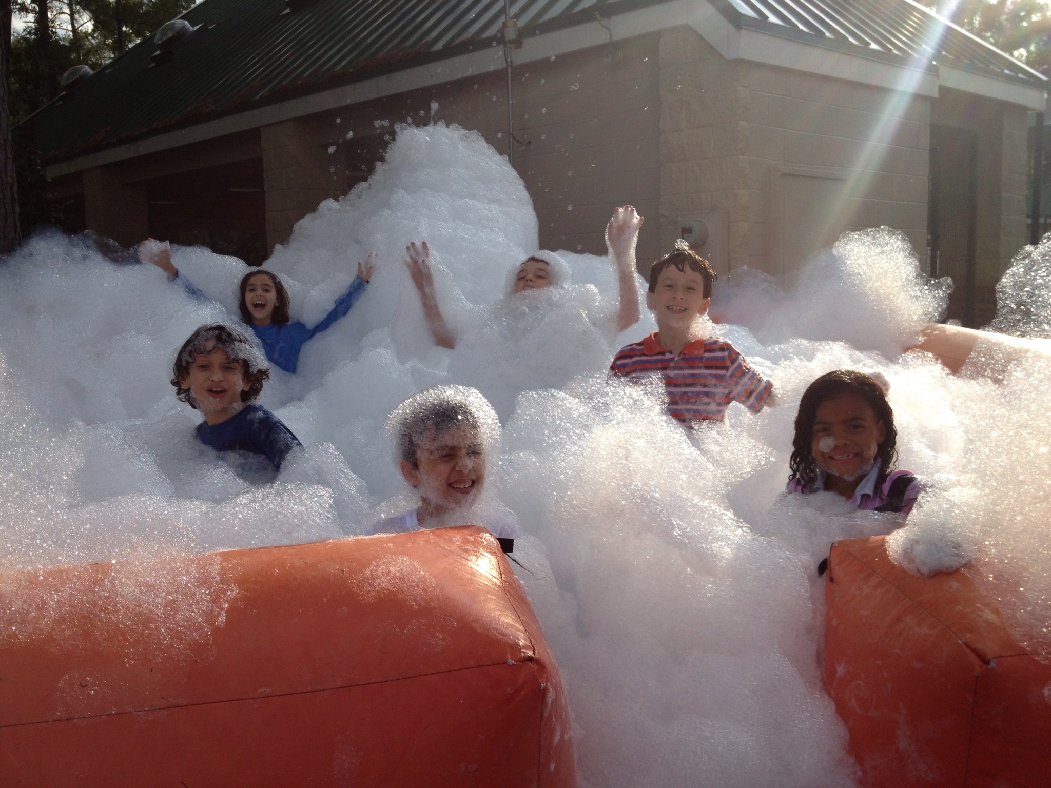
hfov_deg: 52.6
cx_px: 526
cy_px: 394
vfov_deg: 40.7
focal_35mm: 35
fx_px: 1063
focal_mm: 4.28
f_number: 2.4
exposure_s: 1/1453
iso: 50
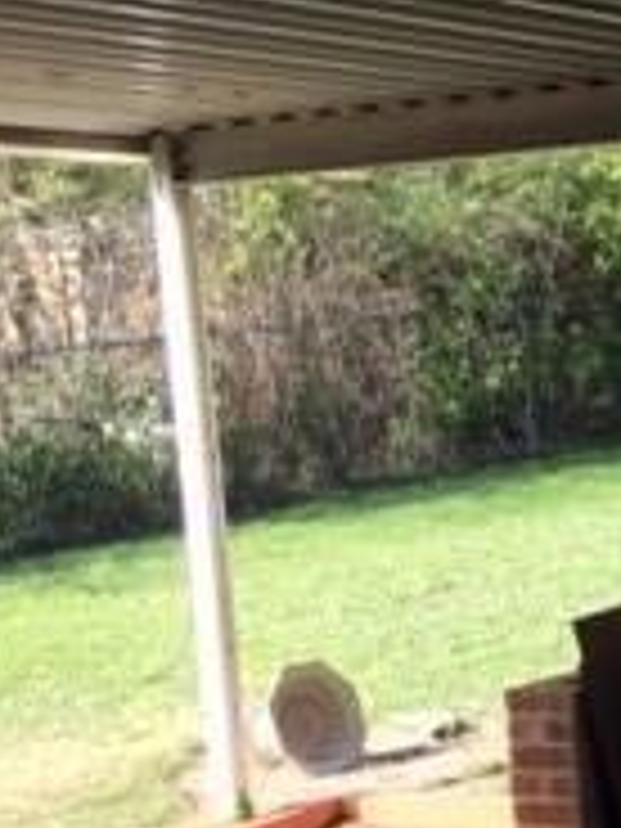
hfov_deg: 13.4
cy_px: 490
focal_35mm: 101
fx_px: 2416
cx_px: 1062
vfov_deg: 19.4
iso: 32
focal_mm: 4.15
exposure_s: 1/398
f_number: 2.2
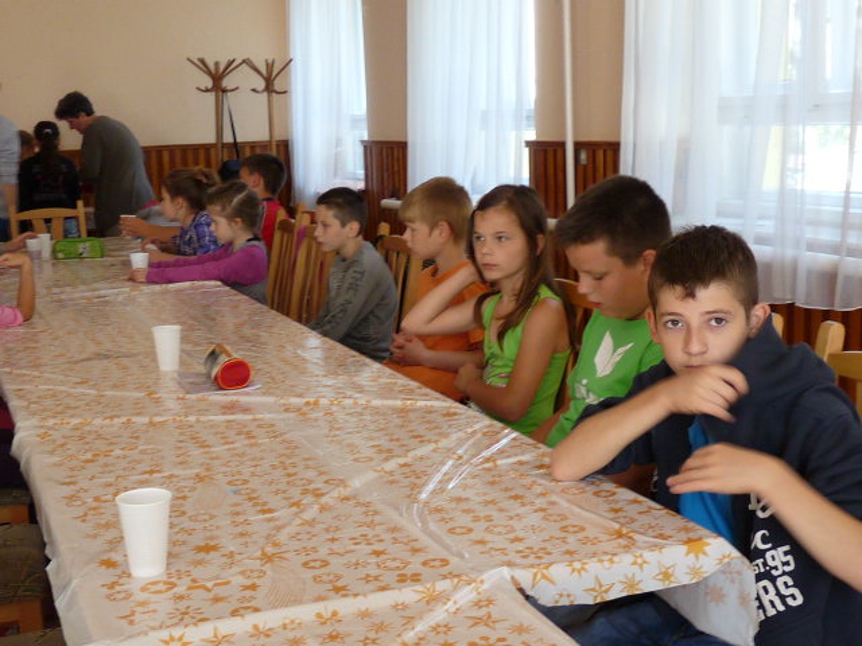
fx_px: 1220
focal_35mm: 49
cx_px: 431
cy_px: 323
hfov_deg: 38.9
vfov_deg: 29.7
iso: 160
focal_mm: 4.9
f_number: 2.8
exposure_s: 1/30
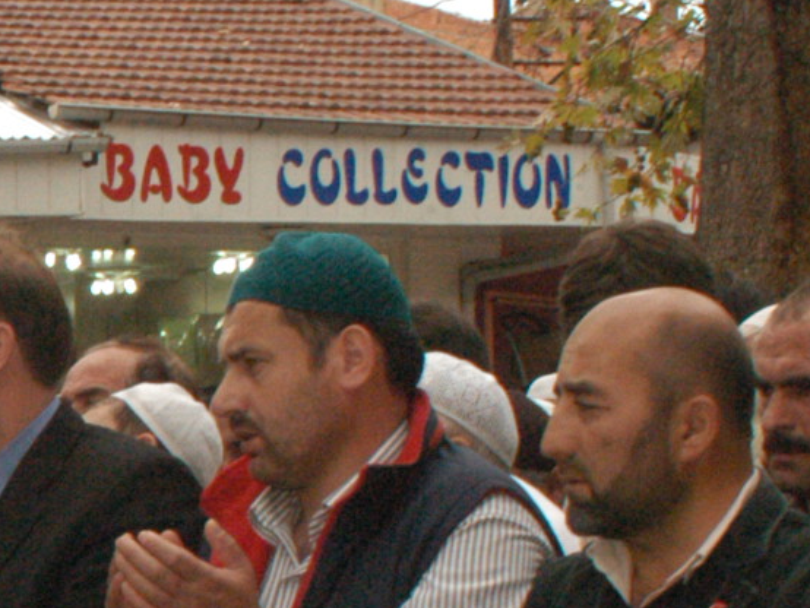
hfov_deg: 11.6
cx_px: -427
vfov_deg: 9.1
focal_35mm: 163
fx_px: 3816
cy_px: 605
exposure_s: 1/180
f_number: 13
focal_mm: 28
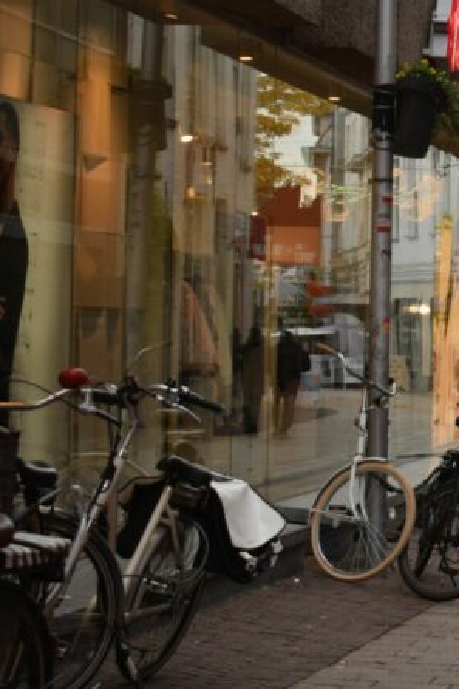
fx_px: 2354
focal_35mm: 123
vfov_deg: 16.7
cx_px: 828
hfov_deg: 10.5
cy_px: 301
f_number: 4.5
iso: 250
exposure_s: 1/125
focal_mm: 34
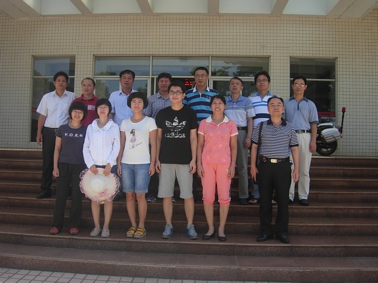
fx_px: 393
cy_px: 142
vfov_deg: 39.7
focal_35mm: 36
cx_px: 189
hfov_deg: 51.4
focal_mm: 7.5
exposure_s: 1/373
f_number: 3.4
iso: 50
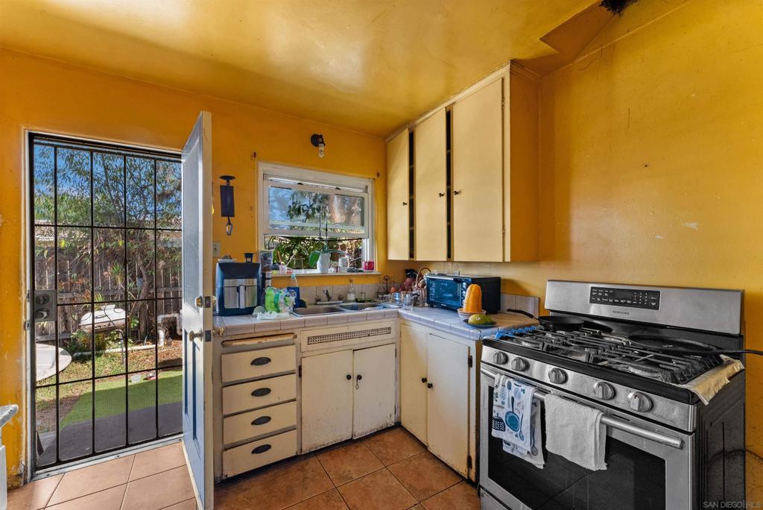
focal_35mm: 14
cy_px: 255
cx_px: 382
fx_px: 297
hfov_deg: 104.2
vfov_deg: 81.3
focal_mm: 14
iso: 800
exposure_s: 1/4
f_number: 10
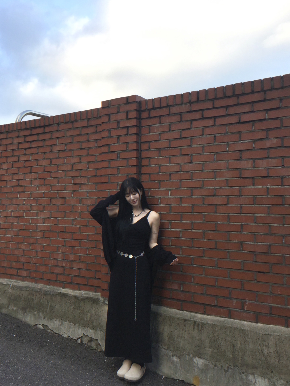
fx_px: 358
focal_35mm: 32
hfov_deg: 44.1
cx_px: 141
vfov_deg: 56.8
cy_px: 195
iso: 32
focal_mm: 4.15
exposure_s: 1/338
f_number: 2.2
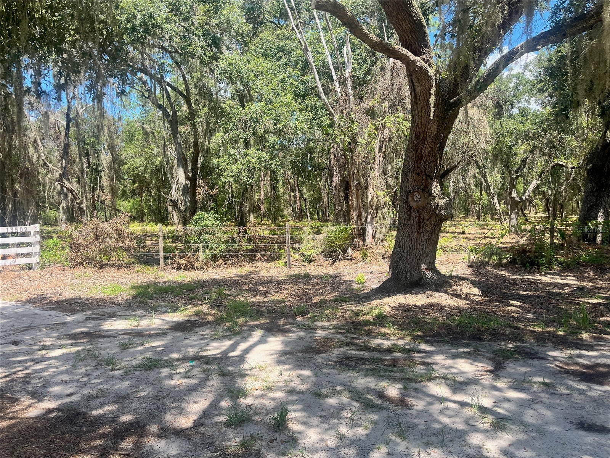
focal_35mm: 26
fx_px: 458
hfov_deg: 67.3
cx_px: 305
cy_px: 229
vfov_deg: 53.1
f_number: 1.6
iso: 50
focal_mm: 5.1
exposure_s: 1/1117
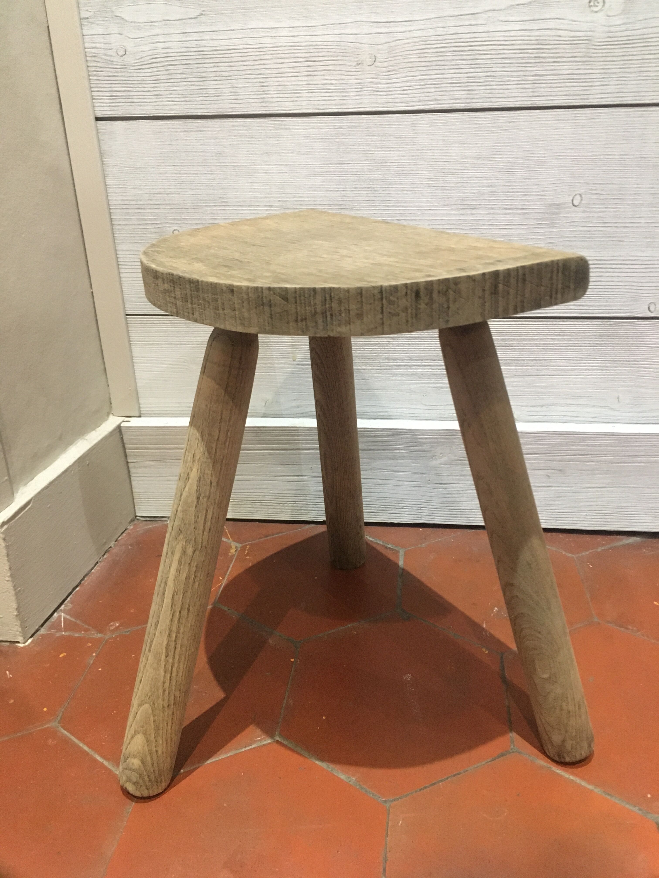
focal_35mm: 29
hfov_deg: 48.2
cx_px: 330
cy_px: 439
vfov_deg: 61.7
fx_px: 736
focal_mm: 4.15
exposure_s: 1/17
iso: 250
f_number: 2.2
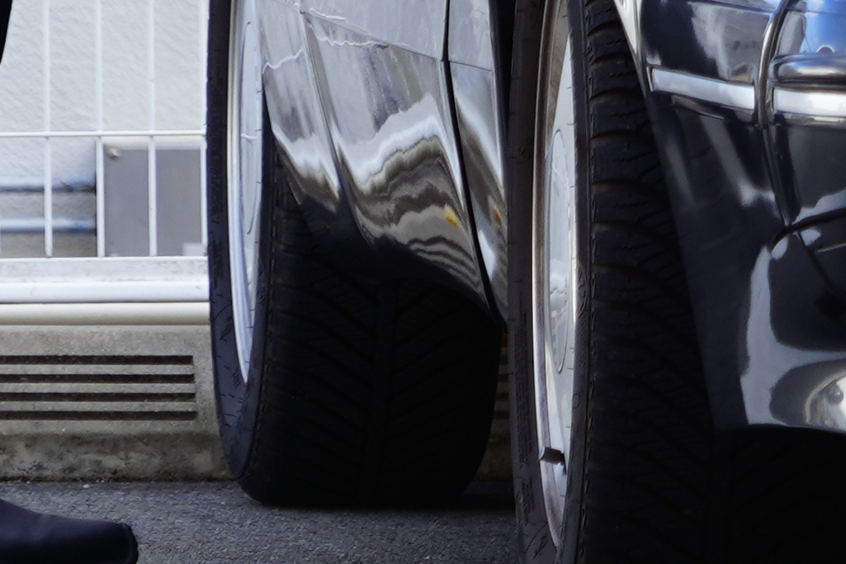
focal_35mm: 992
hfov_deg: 2.1
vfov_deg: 1.4
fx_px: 23307
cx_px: 1430
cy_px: -612
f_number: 8
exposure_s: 1/160
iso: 200
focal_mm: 172
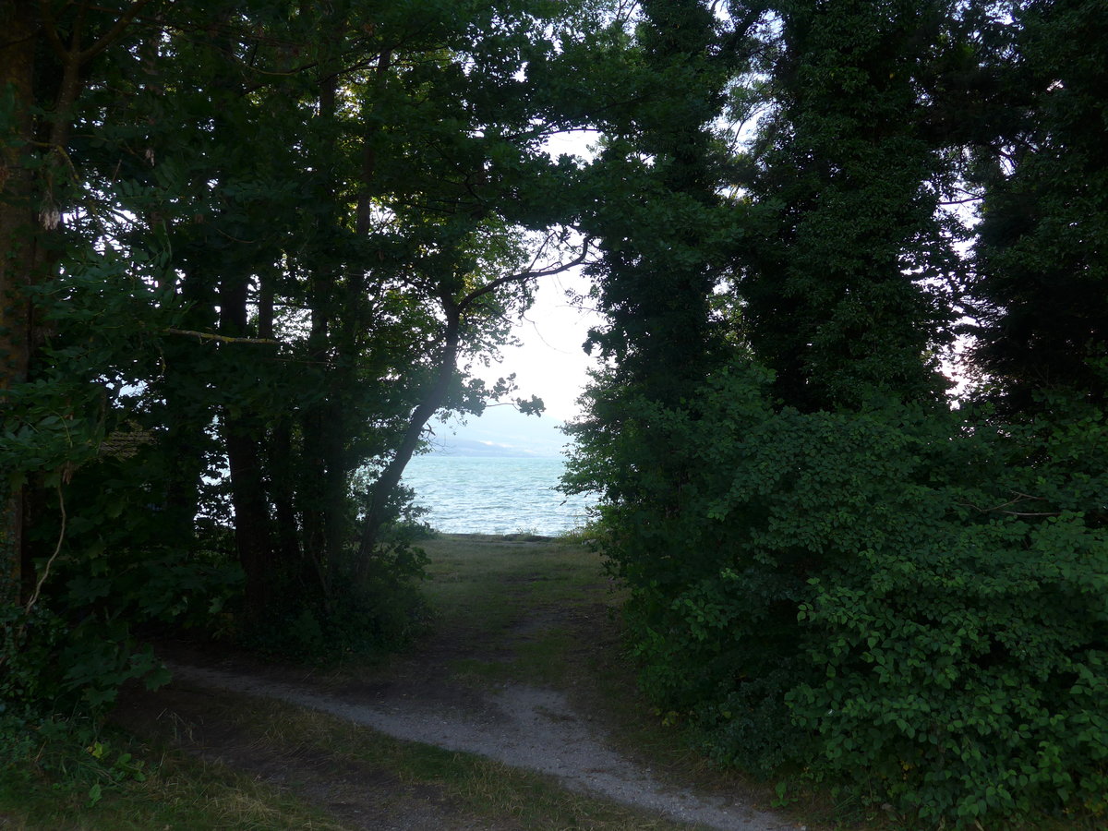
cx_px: 554
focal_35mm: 29
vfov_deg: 48.2
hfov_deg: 61.7
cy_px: 416
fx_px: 928
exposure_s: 1/125
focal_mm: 6
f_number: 2.8
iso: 80
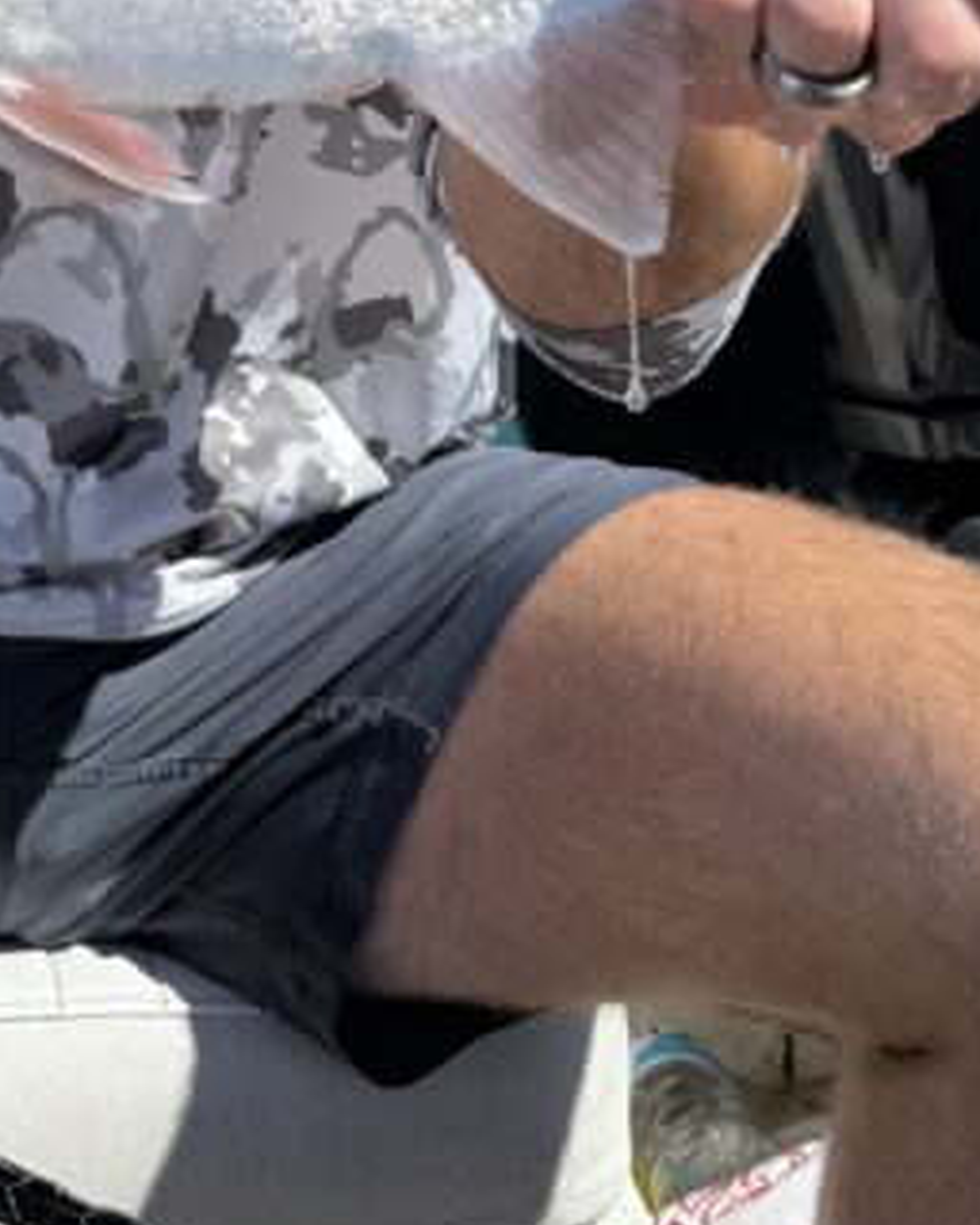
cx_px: -15
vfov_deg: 22.0
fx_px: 2719
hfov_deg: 19.8
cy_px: -498
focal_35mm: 75
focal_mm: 6.76
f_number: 1.78
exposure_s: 1/4975
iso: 80
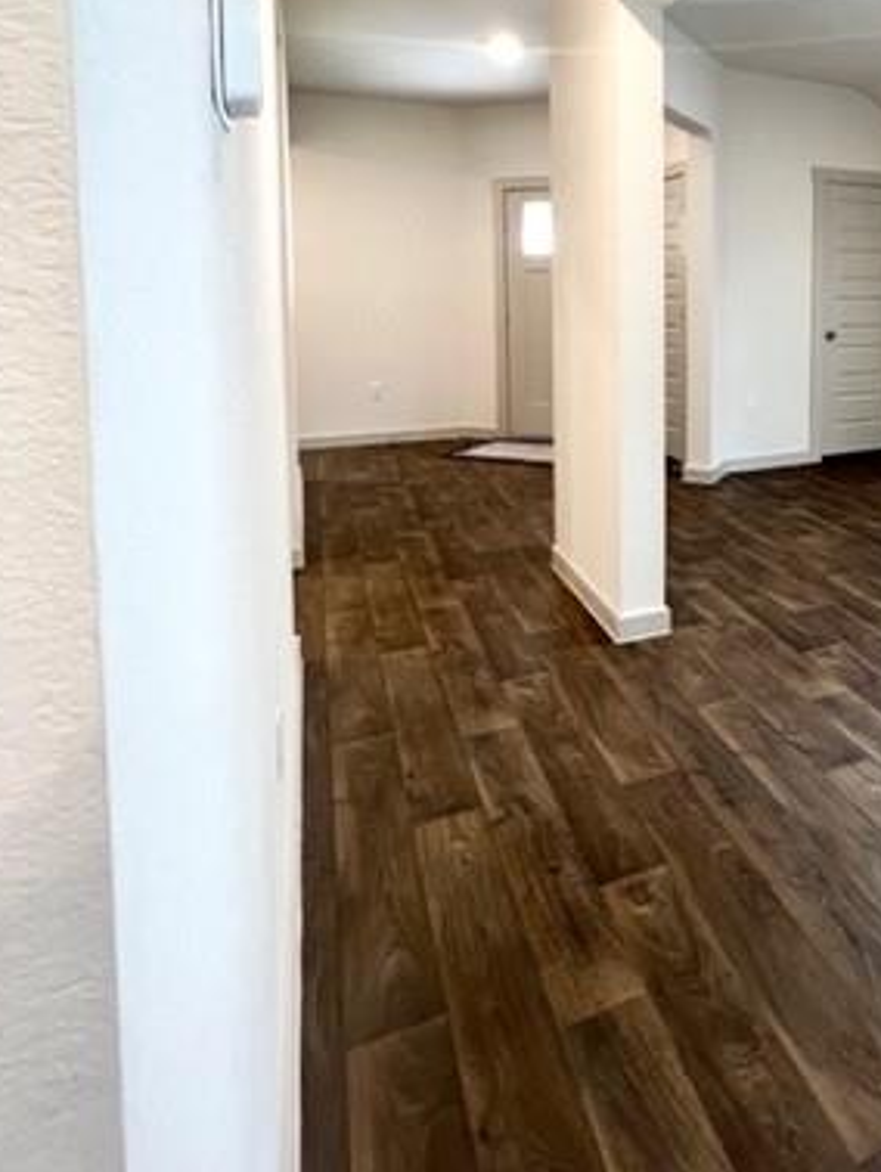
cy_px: 332
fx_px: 746
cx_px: 723
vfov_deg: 72.4
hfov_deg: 56.1
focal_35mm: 22
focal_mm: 1.57
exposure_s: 1/60
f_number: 1.8
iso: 160
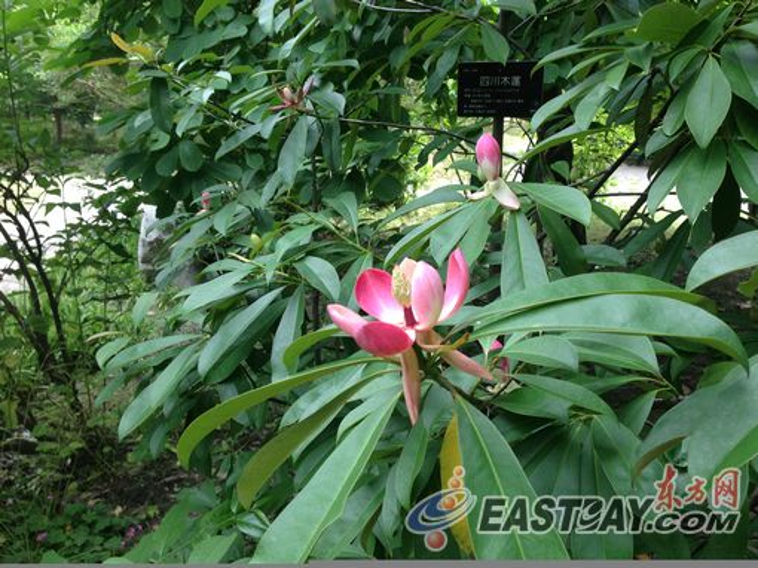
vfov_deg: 42.9
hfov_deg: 55.4
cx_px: 379
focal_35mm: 33
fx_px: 722
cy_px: 284
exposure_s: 1/161
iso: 50
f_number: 2.4
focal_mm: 4.13
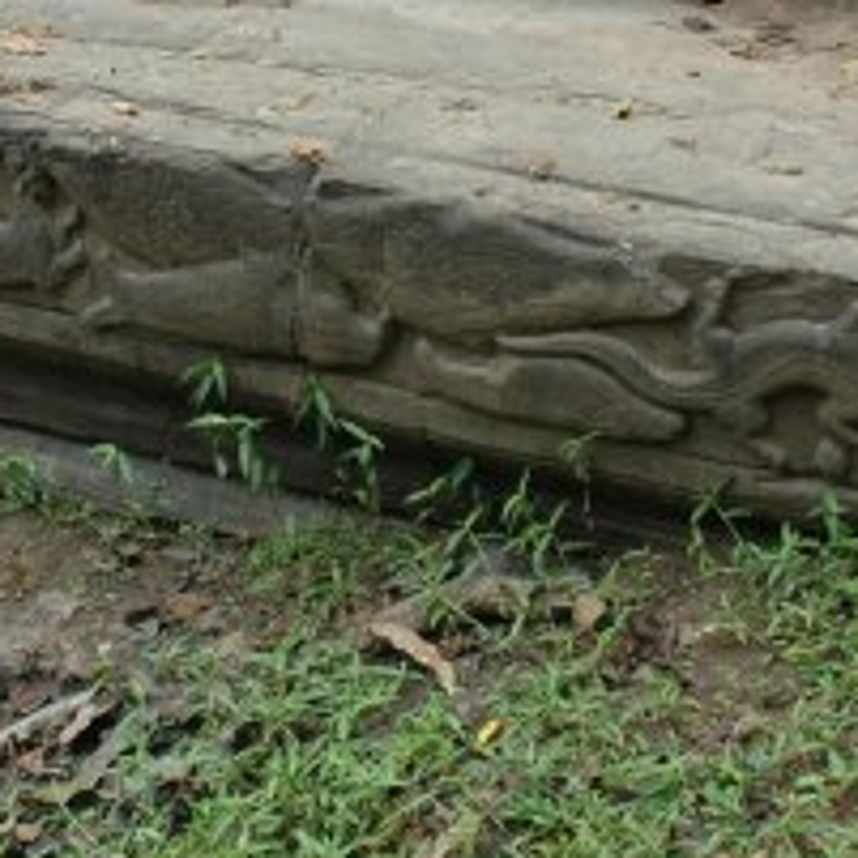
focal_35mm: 82
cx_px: 120
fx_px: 2299
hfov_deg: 20.8
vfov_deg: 20.6
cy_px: 34
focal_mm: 18
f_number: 6.3
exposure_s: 1/160
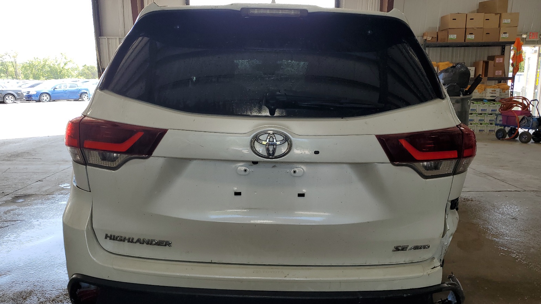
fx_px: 416
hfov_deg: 66.1
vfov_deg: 40.1
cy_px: 171
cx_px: 270
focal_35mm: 29
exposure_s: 1/270
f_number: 1.5
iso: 50
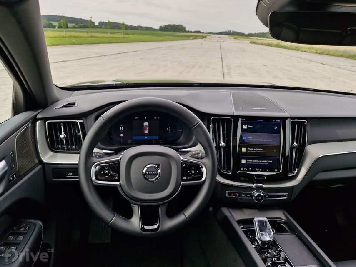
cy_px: 134
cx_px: 178
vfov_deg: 58.9
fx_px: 237
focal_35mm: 23
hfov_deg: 73.9
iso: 50
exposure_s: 1/398
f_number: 1.8
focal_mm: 5.54
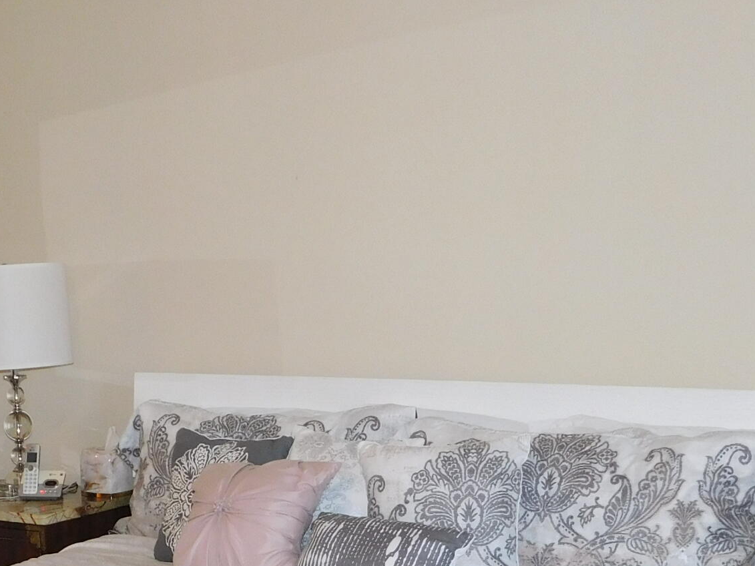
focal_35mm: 61
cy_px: 643
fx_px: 1330
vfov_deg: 22.5
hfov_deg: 31.3
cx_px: 214
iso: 200
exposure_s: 1/30
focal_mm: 4
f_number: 3
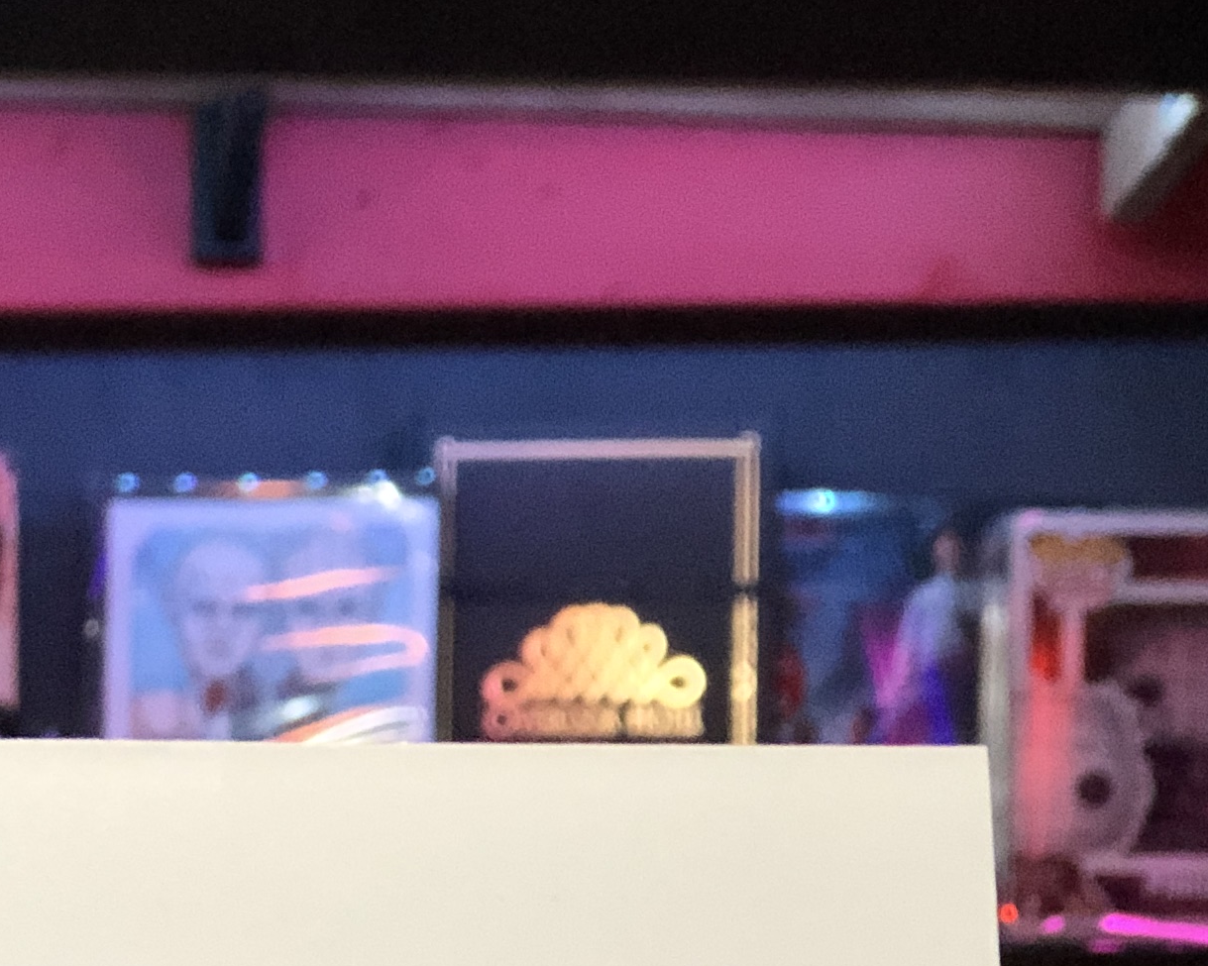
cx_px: -434
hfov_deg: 10.2
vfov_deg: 8.3
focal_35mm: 184
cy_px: 1146
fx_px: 6578
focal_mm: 6.6
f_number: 2.8
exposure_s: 1/30
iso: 125
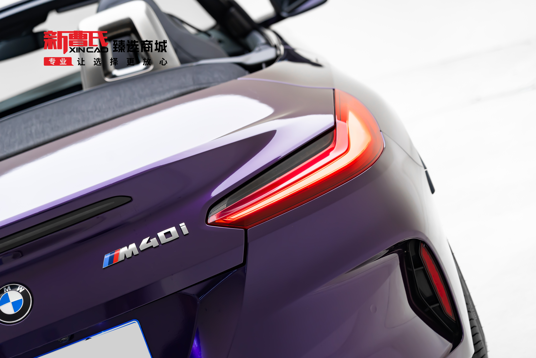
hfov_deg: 19.5
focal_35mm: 105
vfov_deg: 13.0
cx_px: 268
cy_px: 179
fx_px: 1563
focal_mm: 105
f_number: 4
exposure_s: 1/200
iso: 500
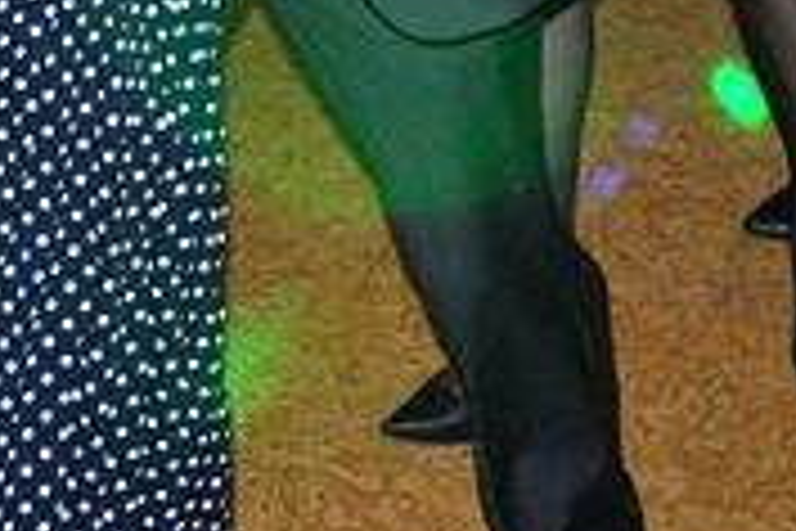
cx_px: 508
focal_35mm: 151
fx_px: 3347
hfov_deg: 13.5
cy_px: -587
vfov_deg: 8.5
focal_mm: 21
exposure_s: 1/60
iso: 1600
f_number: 5
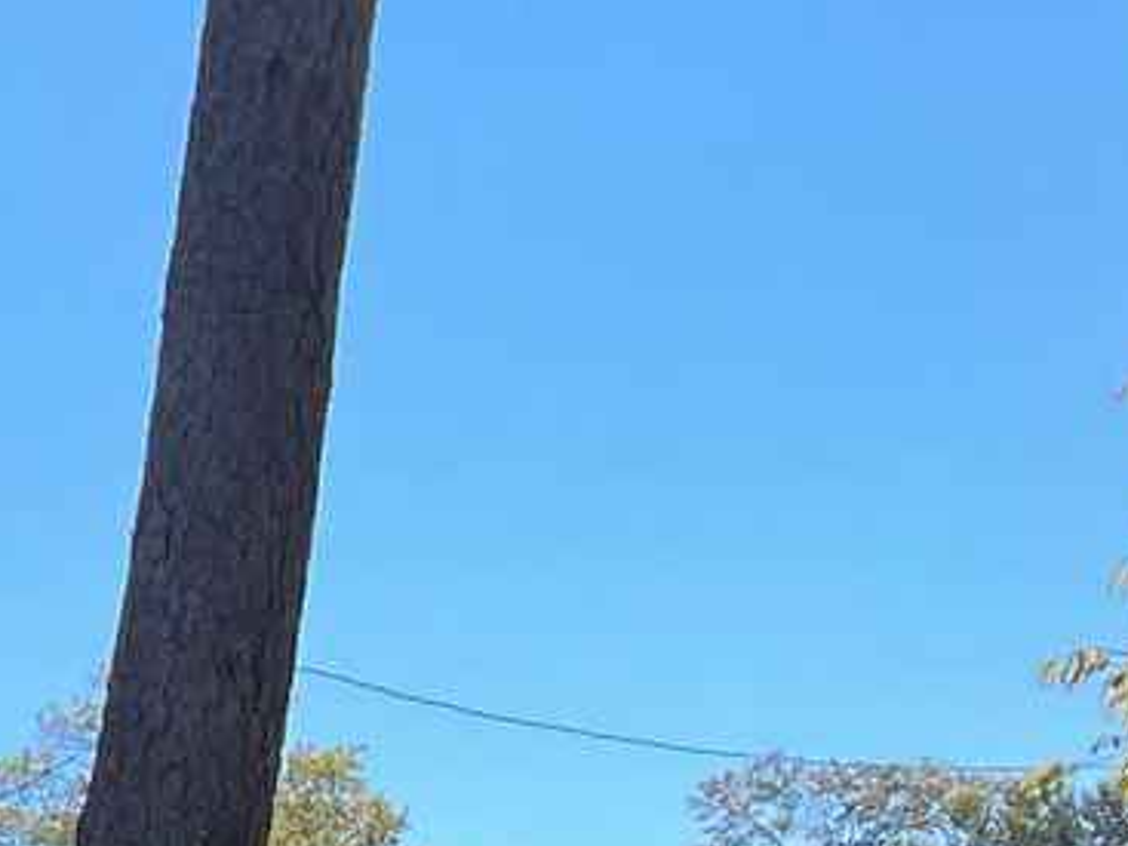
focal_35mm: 136
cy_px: 1520
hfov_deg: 11.5
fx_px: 4430
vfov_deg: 10.3
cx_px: -1730
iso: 32
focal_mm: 4.2
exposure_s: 1/2092
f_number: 1.6
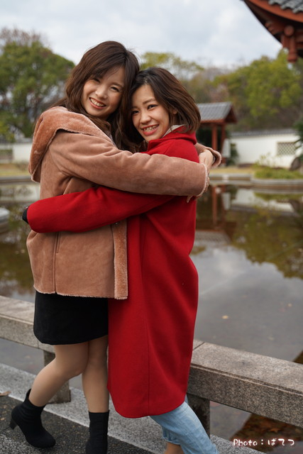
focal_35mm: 40
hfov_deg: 33.4
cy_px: 227
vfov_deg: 48.4
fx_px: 505
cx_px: 152
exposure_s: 1/640
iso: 100
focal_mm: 40
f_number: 2.8
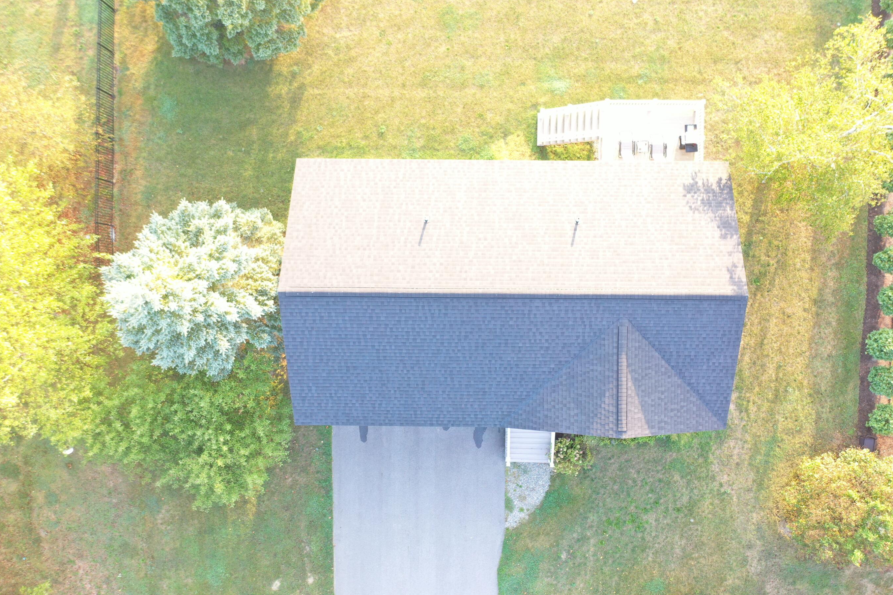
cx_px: 485
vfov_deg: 42.3
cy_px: 306
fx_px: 769
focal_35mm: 31
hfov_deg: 60.2
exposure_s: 1/30
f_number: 2.8
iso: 100
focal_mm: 10.26
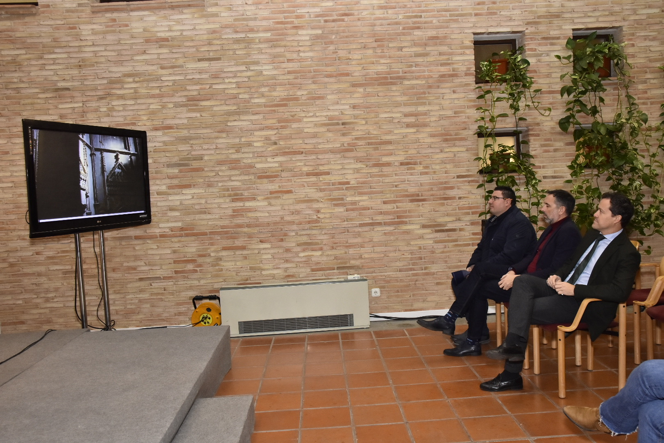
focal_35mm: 30
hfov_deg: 61.9
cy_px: 222
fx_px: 553
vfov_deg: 43.6
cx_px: 332
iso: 800
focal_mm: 20
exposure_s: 1/100
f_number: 5.6
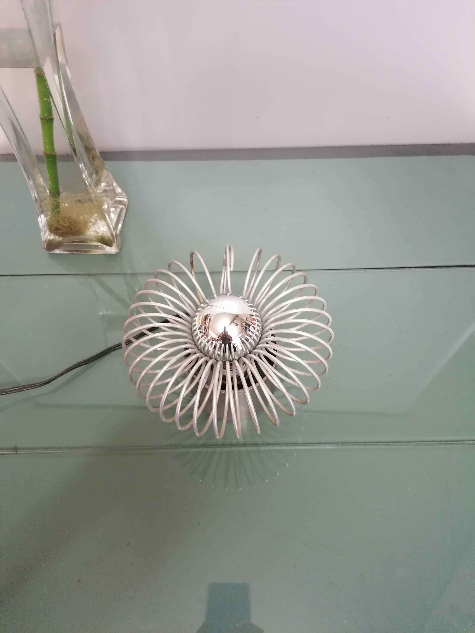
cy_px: 316
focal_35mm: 27
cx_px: 238
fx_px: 494
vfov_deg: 65.3
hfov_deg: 51.4
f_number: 1.8
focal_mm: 4.75
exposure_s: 1/16.7
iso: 640
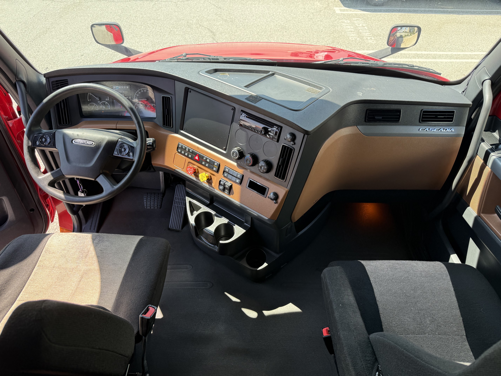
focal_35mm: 24
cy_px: 188
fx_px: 347
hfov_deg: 71.6
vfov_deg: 56.8
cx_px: 250
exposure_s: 1/298
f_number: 1.78
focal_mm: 6.76
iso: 100
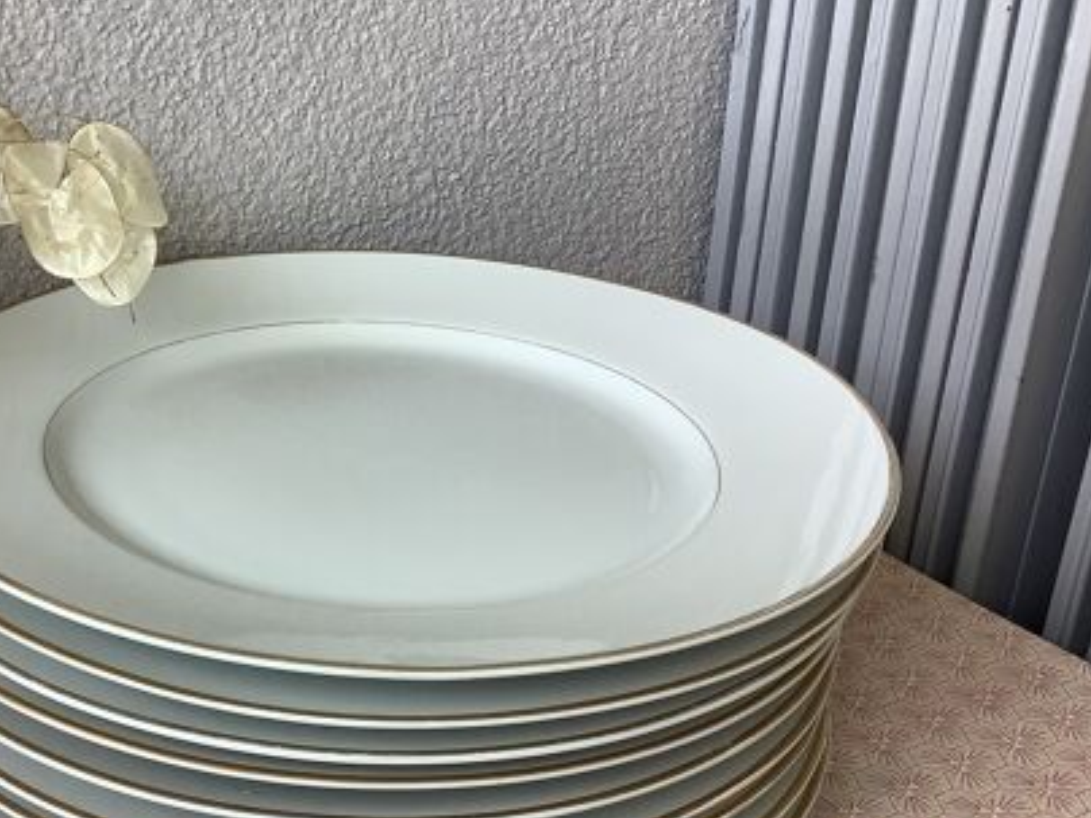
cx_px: 313
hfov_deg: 40.4
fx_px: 1450
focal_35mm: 46
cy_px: 559
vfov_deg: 31.2
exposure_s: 1/120
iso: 80
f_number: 2.4
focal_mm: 3.3
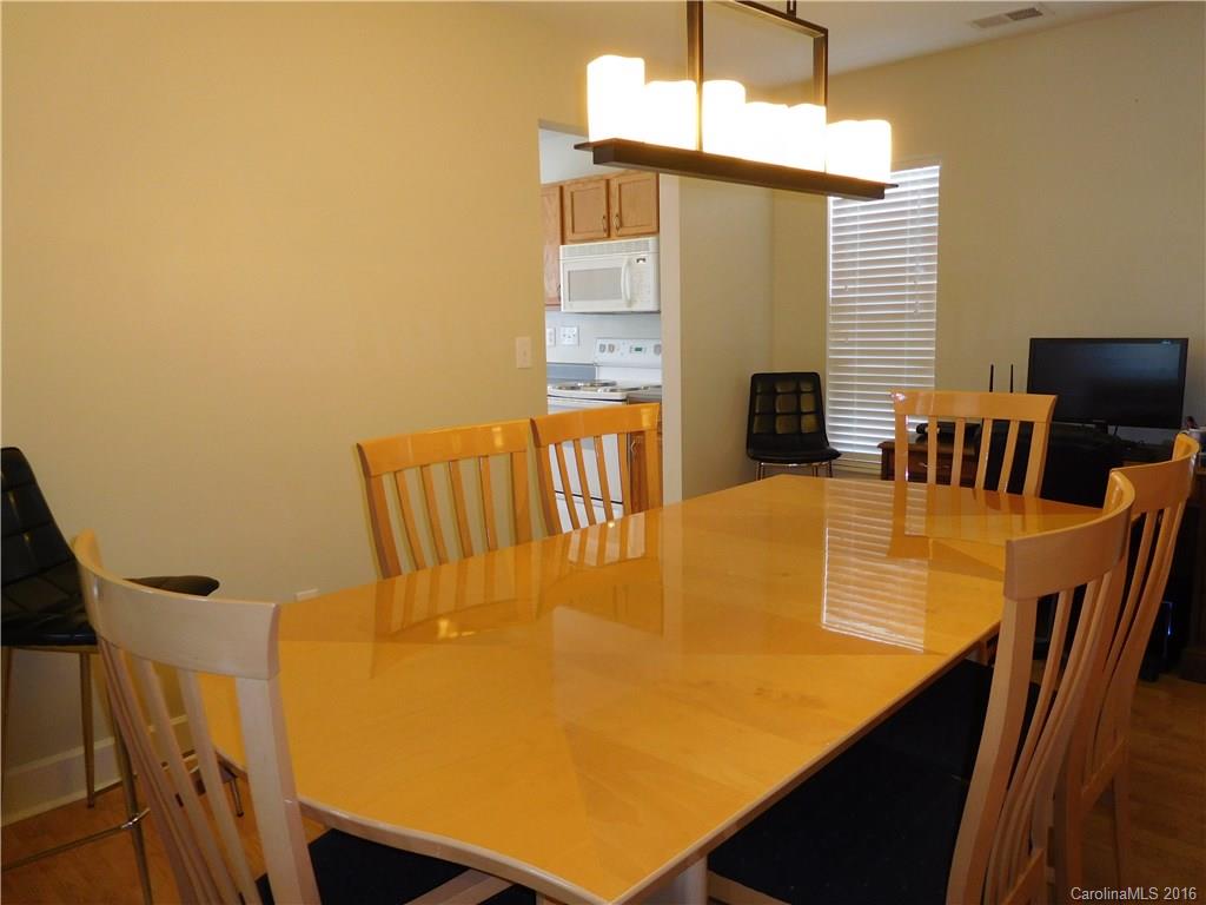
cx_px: 603
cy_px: 452
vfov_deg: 54.9
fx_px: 871
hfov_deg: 69.4
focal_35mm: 25
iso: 220
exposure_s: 1/30
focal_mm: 4.5
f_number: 3.4
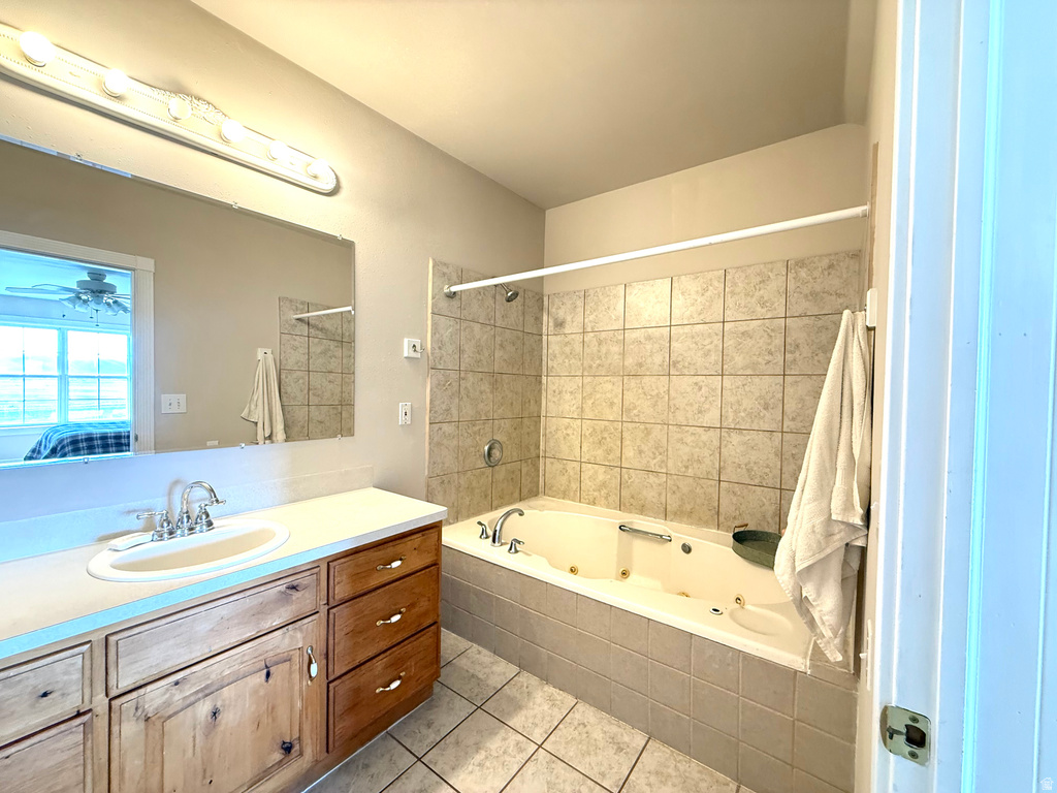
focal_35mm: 14
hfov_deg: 102.1
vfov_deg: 85.7
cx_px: 528
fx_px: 427
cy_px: 396
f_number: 2.2
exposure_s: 1/60
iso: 250
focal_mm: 2.22
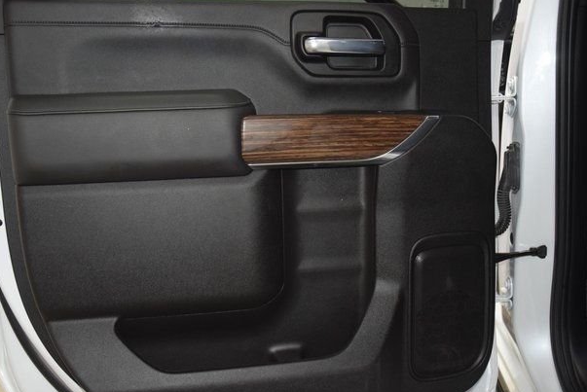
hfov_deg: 54.4
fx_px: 571
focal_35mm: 35
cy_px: 206
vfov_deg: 37.9
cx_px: 276
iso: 2200
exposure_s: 1/125
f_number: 3.5
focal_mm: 22
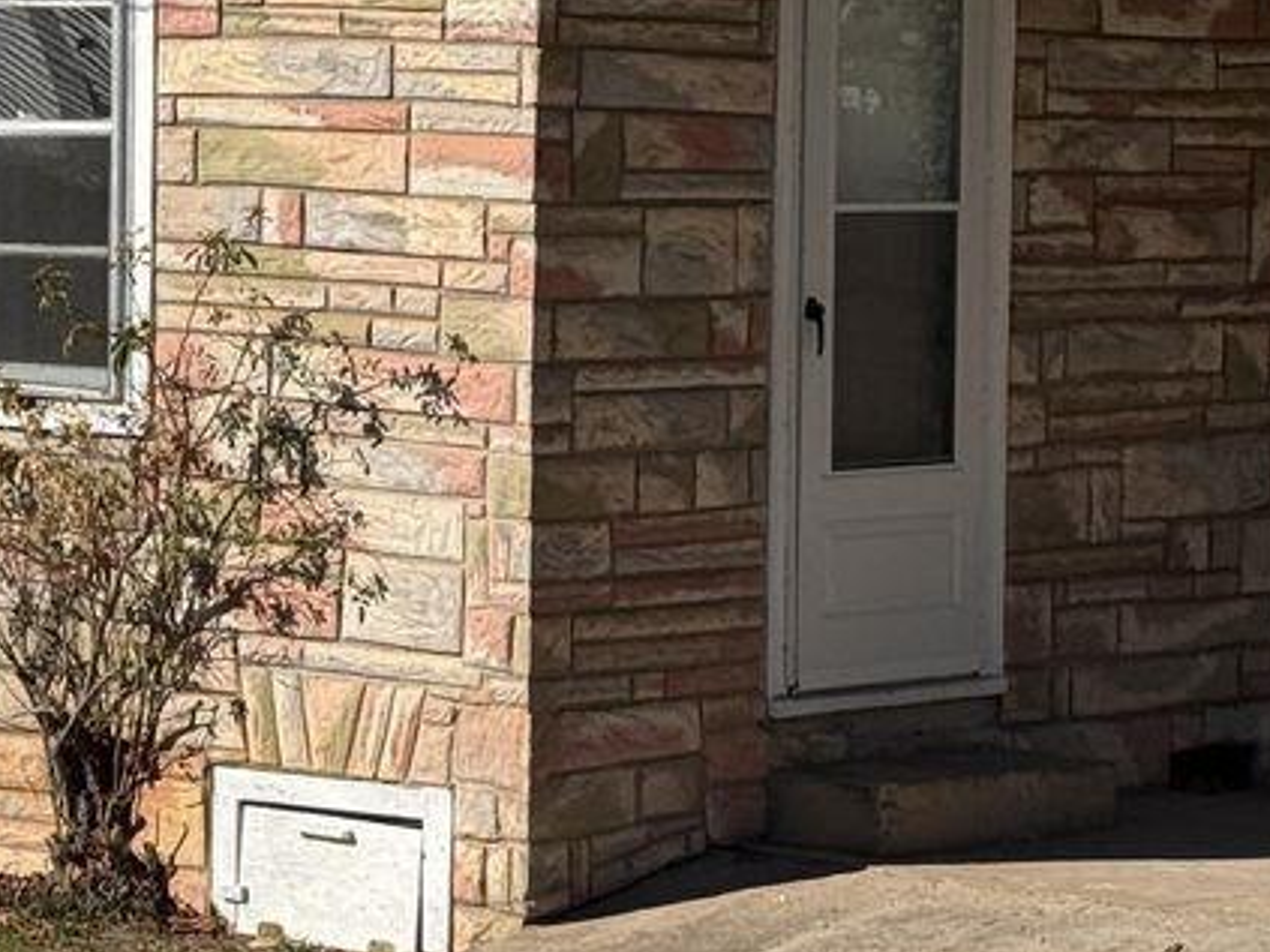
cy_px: 499
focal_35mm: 155
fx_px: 5685
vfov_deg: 9.6
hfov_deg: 12.7
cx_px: 377
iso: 64
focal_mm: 6.76
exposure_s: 1/5848
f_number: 1.78
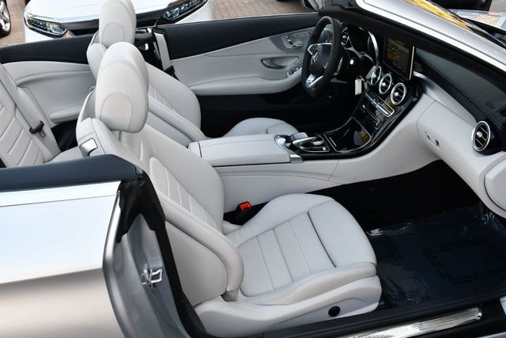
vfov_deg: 36.9
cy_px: 169
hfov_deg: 53.1
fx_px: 506
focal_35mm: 36
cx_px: 253
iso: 400
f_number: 5.6
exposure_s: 1/250
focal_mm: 18
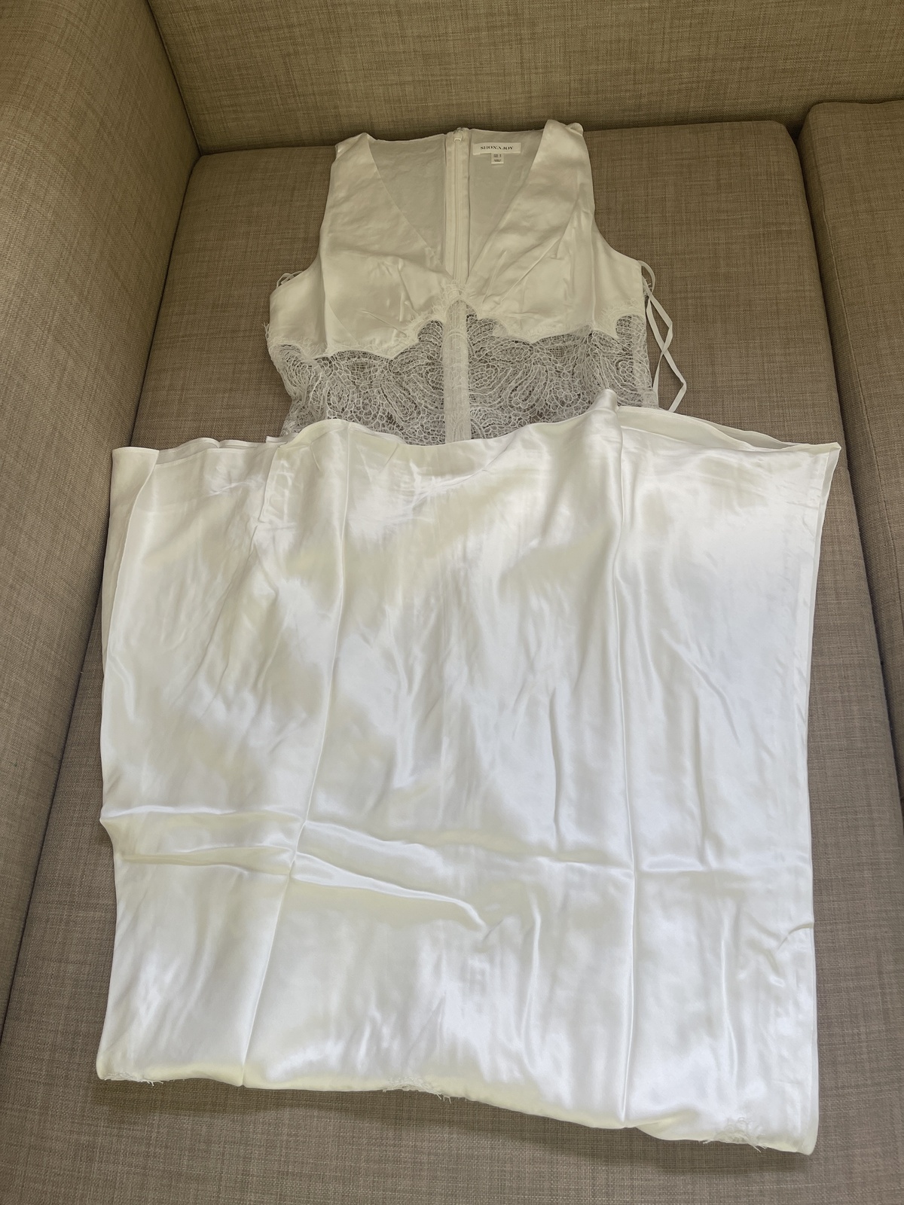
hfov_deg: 54.9
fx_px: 871
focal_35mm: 25
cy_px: 602
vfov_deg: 69.4
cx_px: 452
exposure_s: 1/121
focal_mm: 5.1
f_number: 1.6
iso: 80
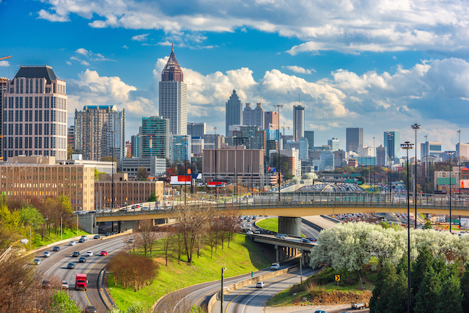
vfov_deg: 15.9
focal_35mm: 86
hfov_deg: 23.6
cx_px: 234
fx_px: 1121
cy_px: 156
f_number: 11
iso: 64
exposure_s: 1/30
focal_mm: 86
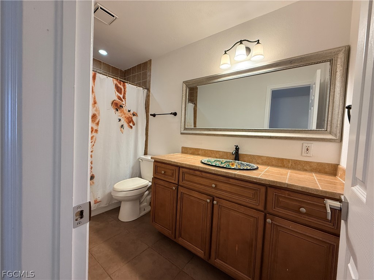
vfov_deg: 85.7
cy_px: 140
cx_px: 187
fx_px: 151
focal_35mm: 14
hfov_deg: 102.1
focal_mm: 2.22
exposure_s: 1/120
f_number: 2.2
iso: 320
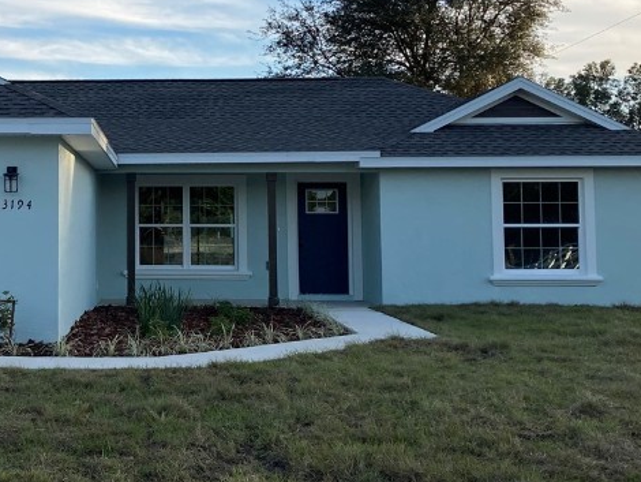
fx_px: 1130
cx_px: 102
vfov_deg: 23.9
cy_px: 138
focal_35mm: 61
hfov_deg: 30.7
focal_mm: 3.99
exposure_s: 1/1230
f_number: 1.8
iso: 20
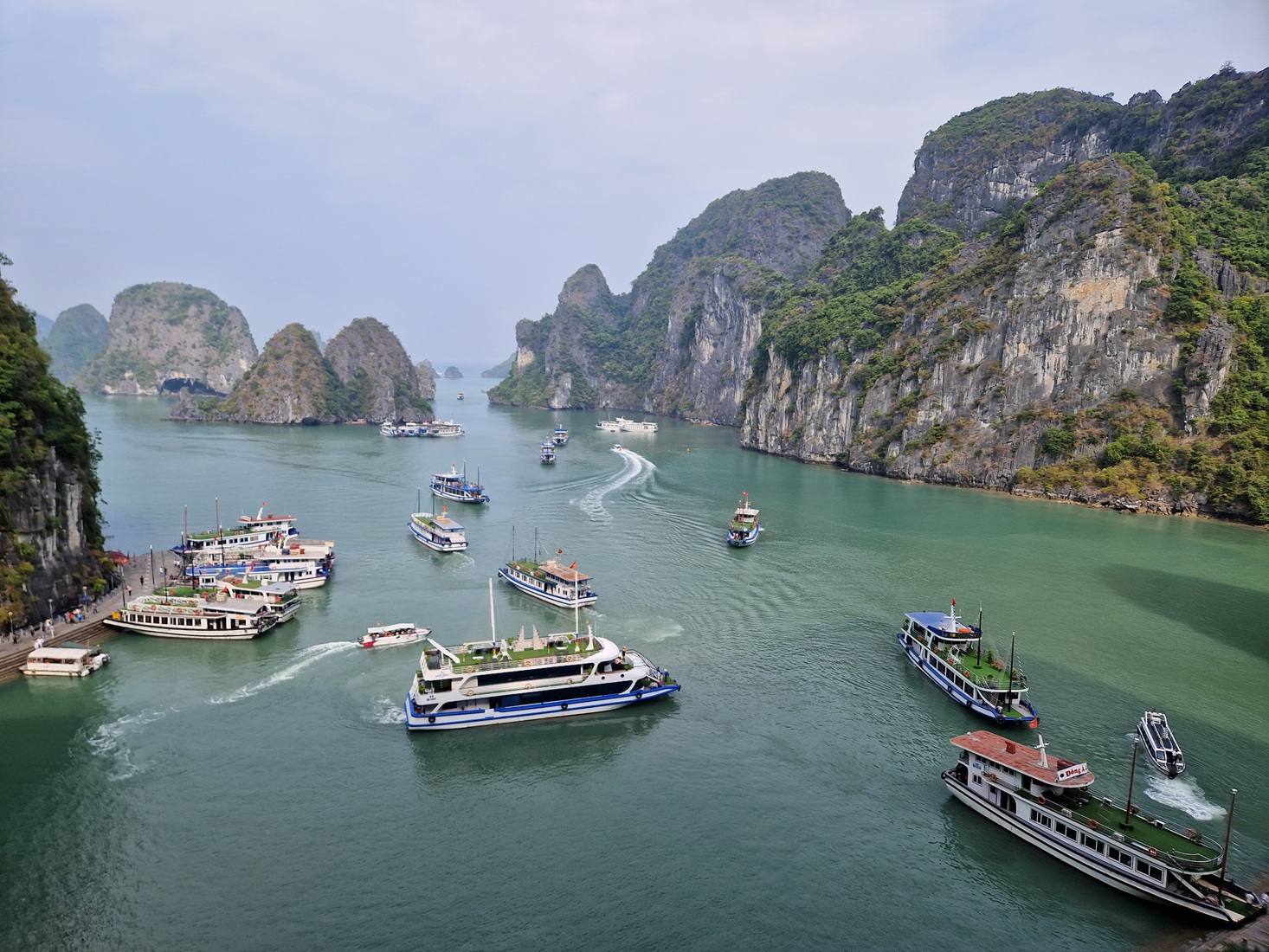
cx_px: 634
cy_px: 476
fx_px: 843
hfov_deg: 73.9
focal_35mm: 23
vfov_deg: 58.9
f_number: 1.8
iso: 50
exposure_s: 1/1508
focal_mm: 5.4
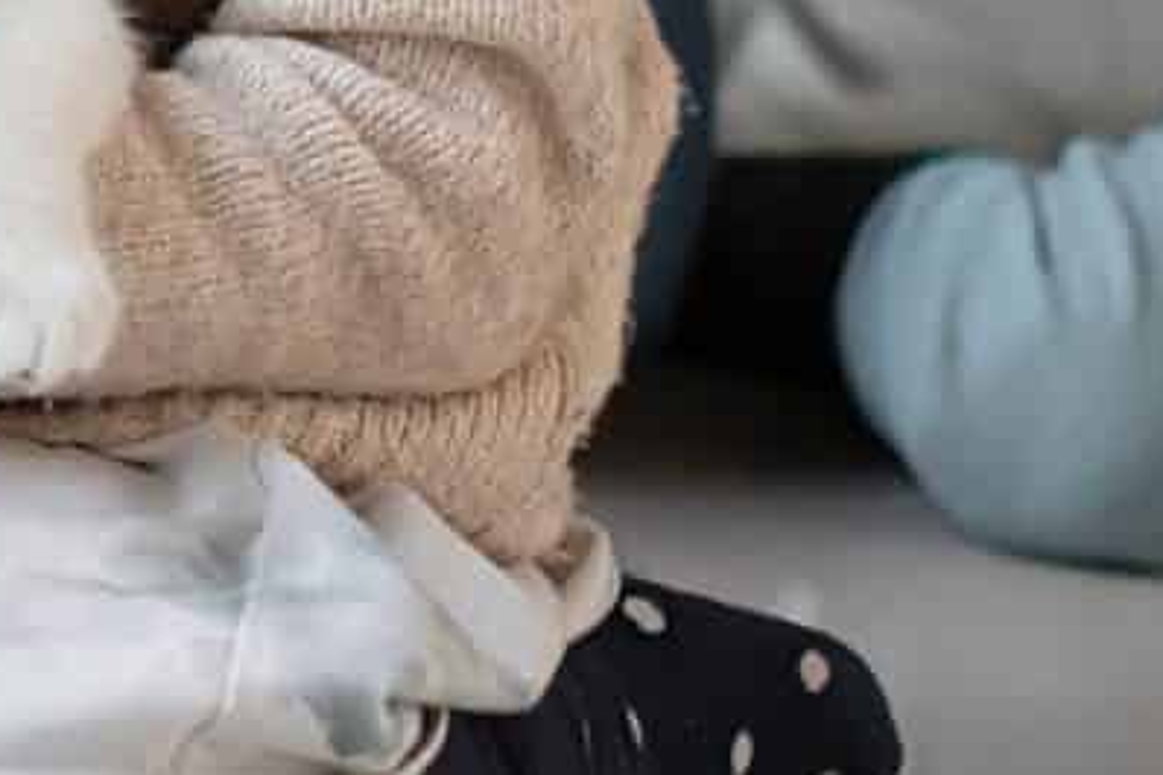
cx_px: -415
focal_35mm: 322
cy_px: -595
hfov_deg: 6.3
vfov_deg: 4.2
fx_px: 10398
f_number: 2.5
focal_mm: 50
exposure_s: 1/640
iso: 800
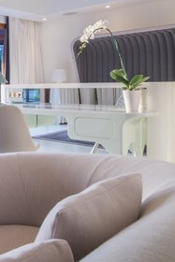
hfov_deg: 25.1
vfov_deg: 47.1
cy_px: 75
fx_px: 291
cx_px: -90
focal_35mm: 40
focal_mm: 14
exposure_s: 1/6
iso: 200
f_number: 14
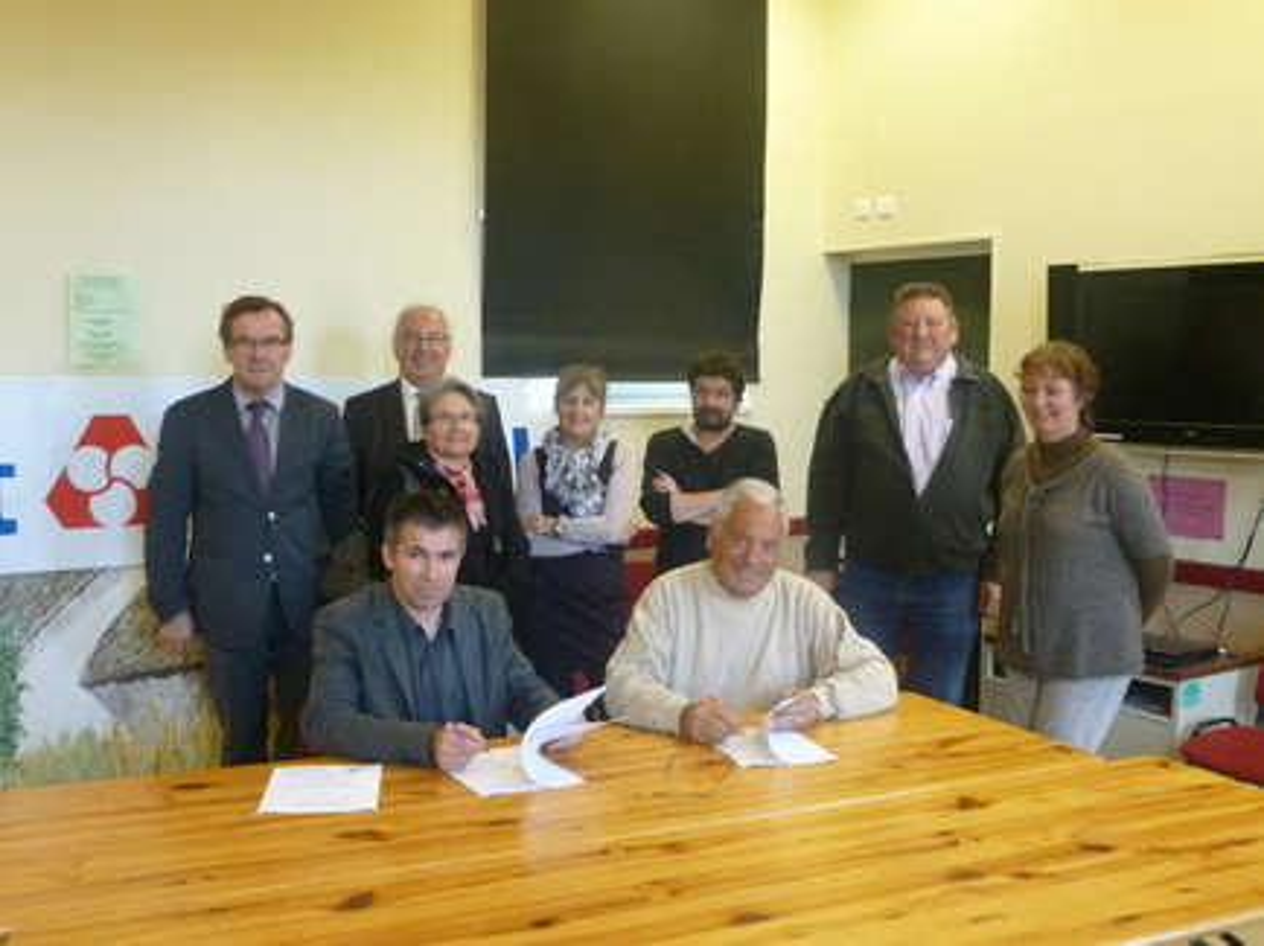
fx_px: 1314
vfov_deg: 39.6
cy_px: 473
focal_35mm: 36
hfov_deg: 51.4
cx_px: 632
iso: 400
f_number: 3.6
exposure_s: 1/25
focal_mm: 6.5
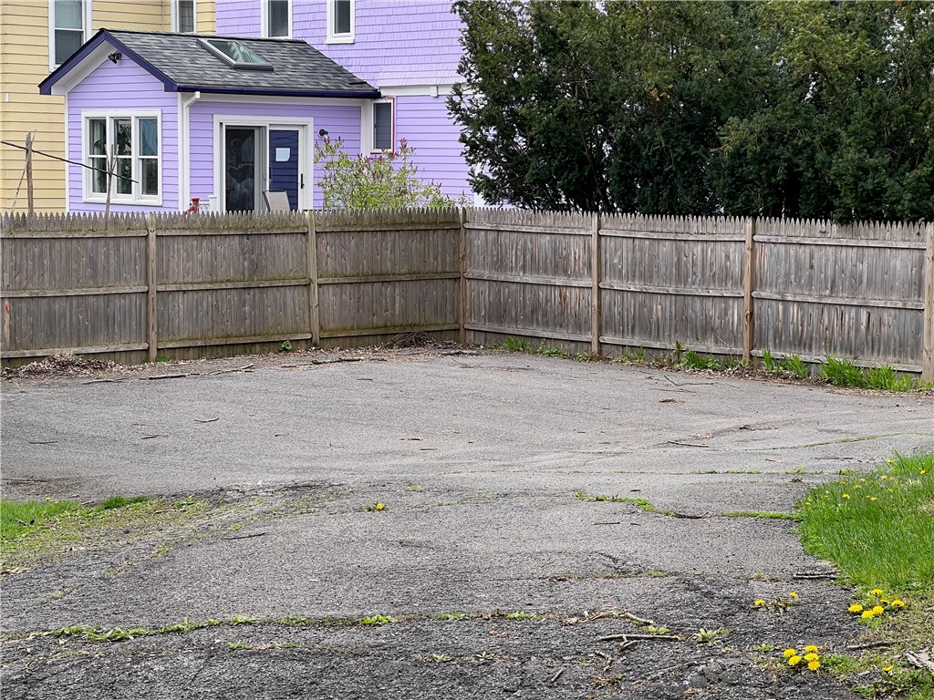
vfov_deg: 19.1
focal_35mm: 77
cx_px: 467
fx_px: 2078
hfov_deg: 25.3
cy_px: 350
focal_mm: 9
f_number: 2.8
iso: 32
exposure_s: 1/209
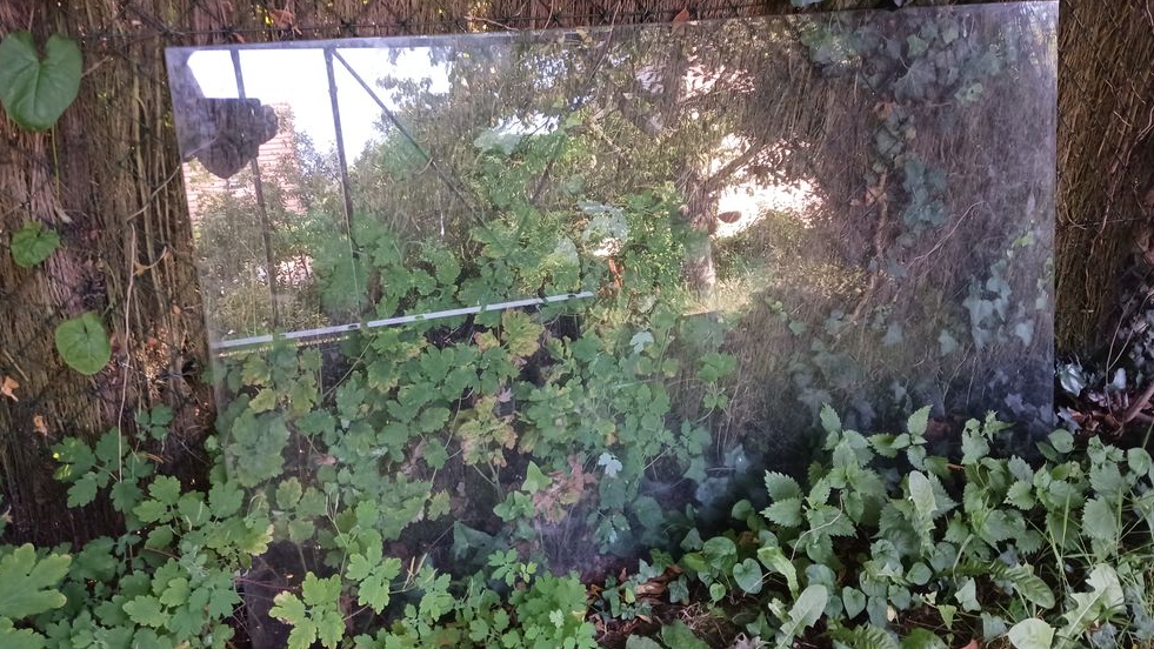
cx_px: 581
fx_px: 918
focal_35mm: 30
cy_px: 247
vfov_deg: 38.7
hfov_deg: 64.3
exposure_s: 1/50
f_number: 1.8
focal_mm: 4
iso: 250
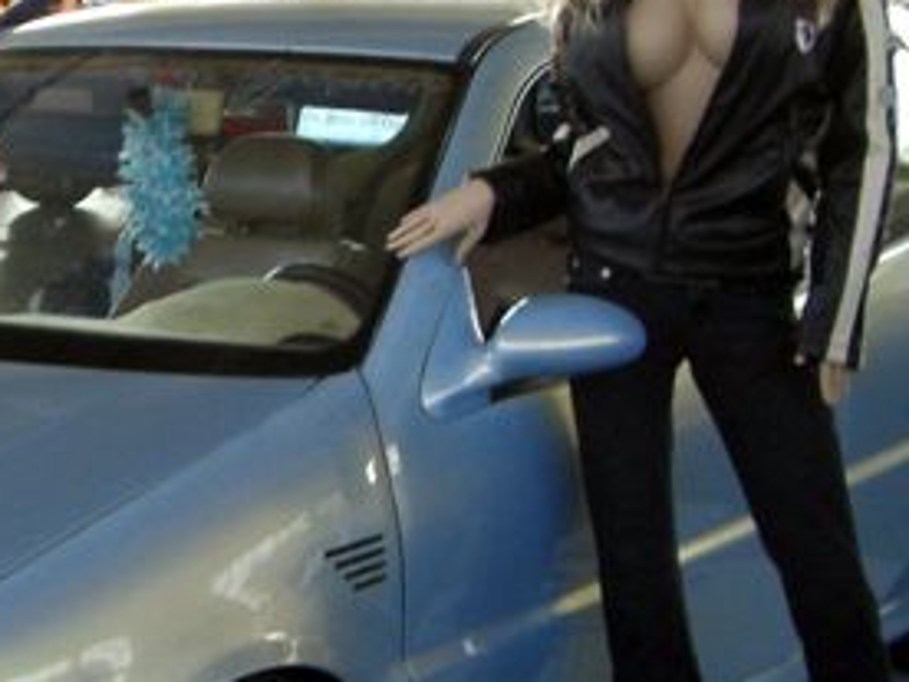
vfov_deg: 16.8
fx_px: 2311
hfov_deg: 21.9
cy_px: 399
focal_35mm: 88
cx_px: 171
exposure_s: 1/80
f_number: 2.7
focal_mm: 6.2
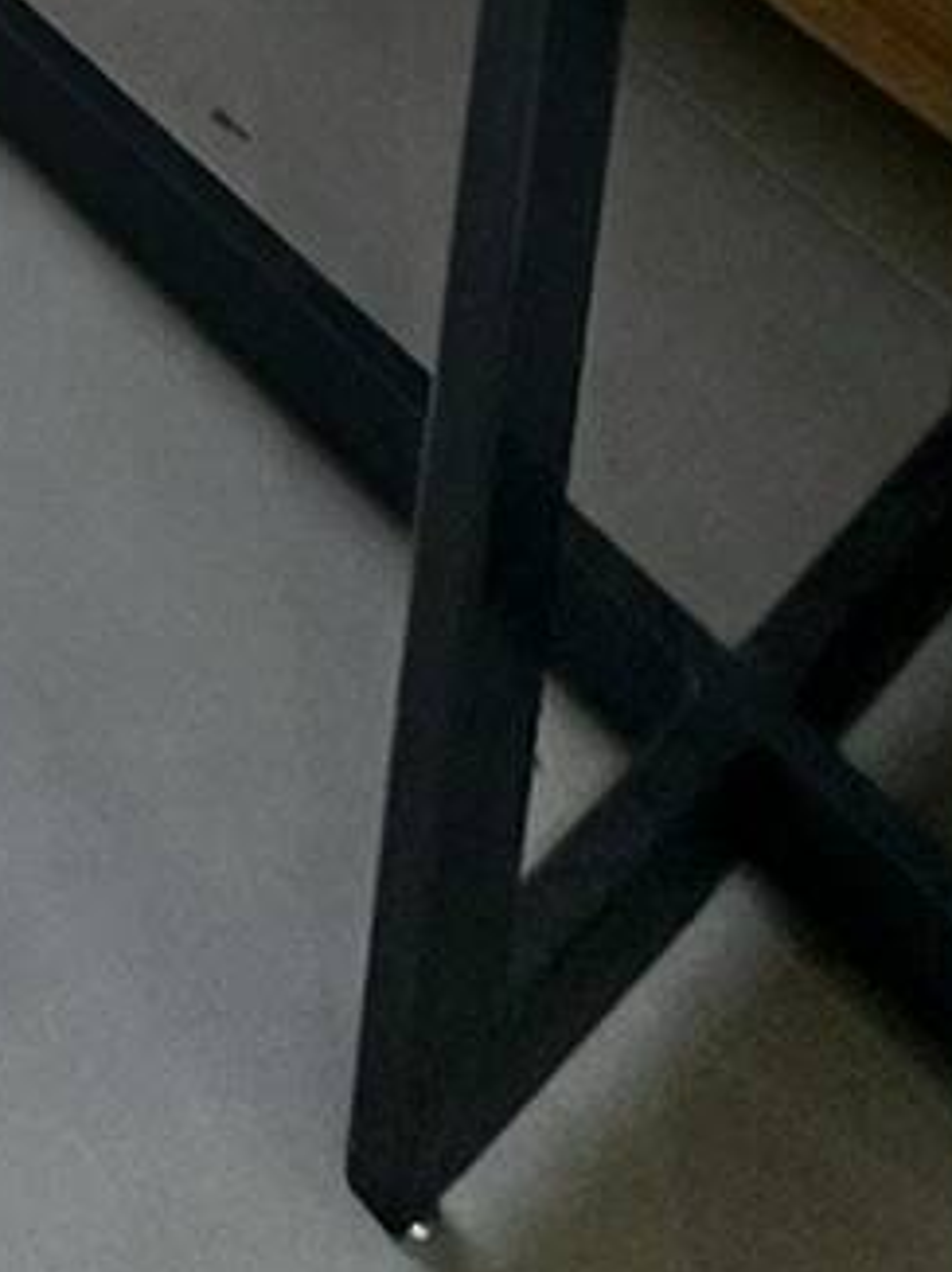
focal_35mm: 88
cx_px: -1241
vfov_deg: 11.6
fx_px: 3231
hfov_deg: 13.2
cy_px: -2517
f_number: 2.2
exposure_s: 1/120
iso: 50
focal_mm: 2.22
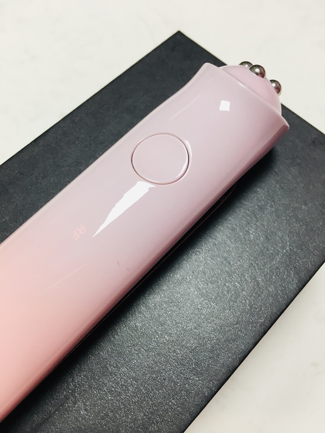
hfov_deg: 48.2
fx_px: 363
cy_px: 216
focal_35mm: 29
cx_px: 162
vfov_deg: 61.7
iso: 40
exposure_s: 1/33
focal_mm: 4.15
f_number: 2.2
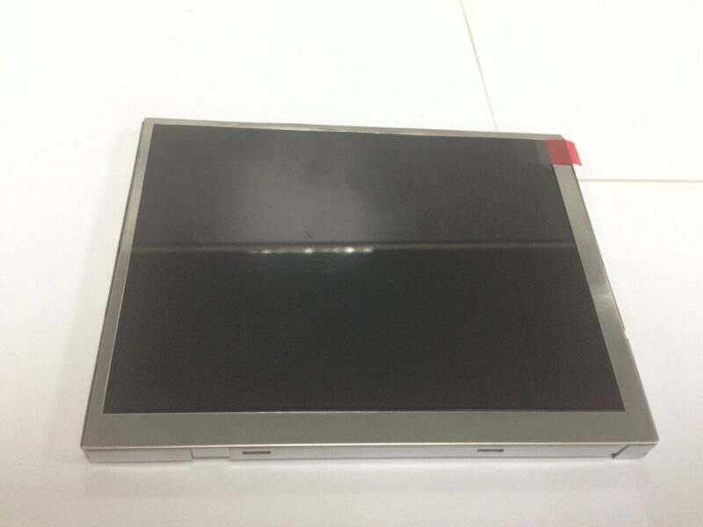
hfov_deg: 55.4
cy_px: 264
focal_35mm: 33
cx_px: 352
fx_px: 670
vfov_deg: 42.9
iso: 125
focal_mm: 4.12
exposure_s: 1/20
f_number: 2.4
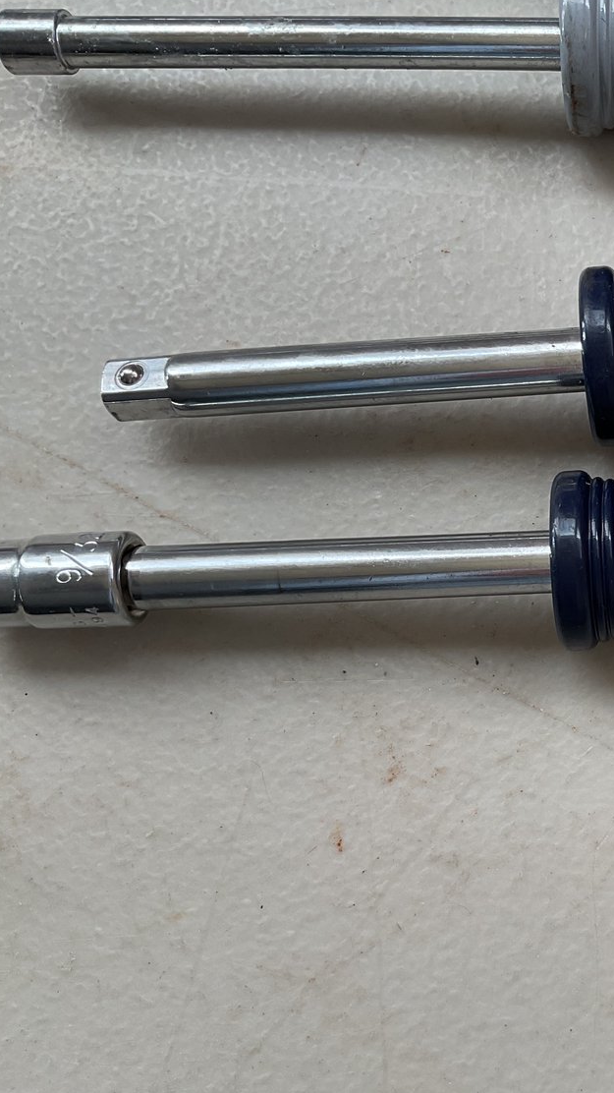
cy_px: 544
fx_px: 1245
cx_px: 718
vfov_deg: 47.4
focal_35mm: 43
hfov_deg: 25.2
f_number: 1.8
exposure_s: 1/120
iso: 25
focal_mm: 3
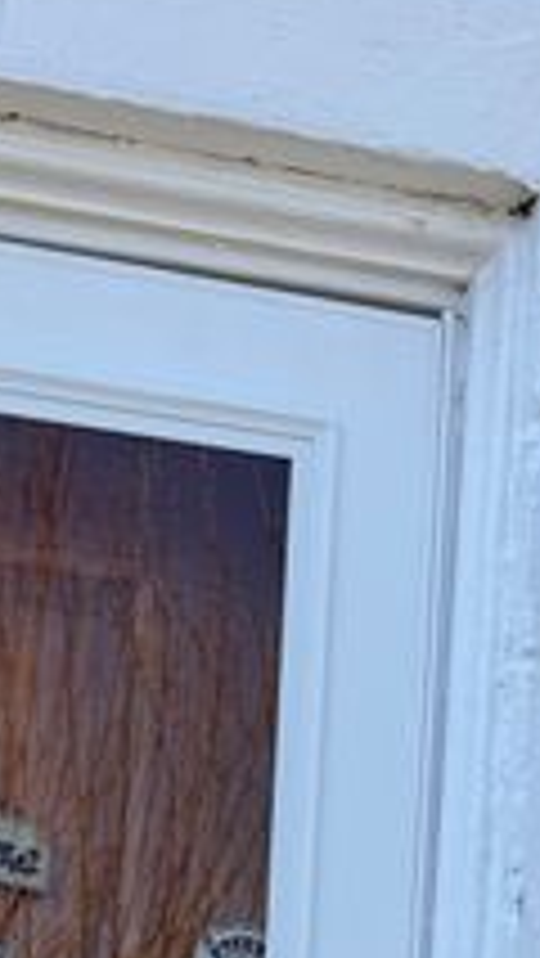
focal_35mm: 82
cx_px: 81
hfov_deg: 14.6
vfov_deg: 21.7
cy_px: 1433
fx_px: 2085
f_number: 1.78
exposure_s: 1/1770
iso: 80
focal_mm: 6.76
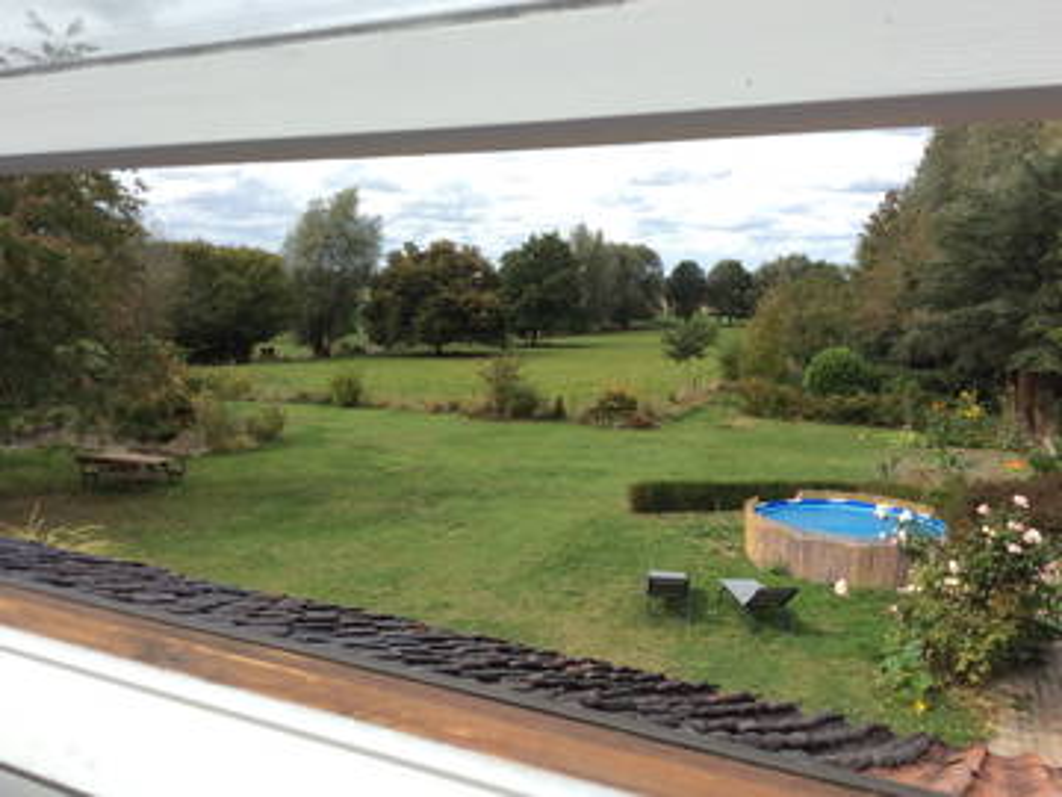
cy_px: 398
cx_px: 531
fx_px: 982
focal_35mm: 32
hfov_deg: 56.8
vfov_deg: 44.2
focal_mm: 3.3
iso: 32
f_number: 2.4
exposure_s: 1/867
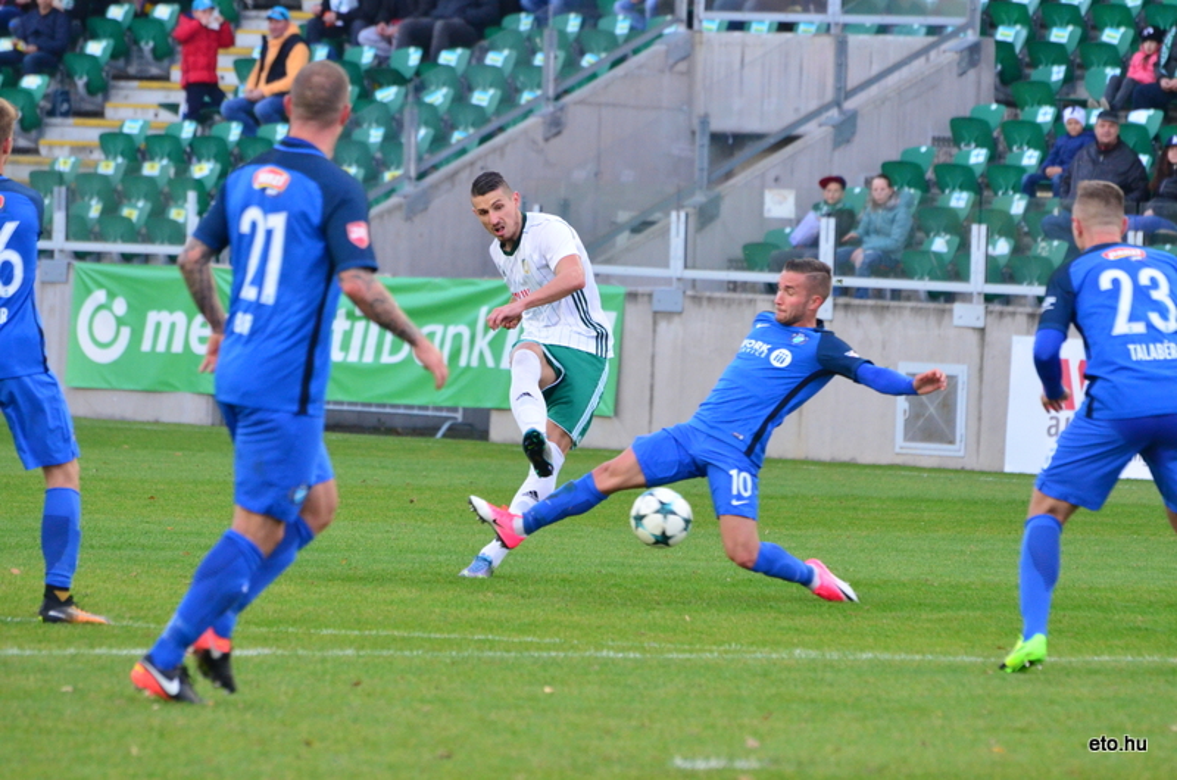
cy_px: 390
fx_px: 10768
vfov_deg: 4.1
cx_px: 588
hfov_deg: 6.3
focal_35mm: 330
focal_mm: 220
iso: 2200
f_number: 5.6
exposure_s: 1/640
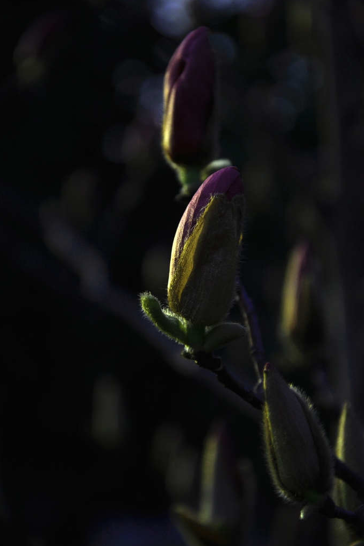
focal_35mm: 129
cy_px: 273
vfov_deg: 15.9
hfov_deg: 10.7
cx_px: 182
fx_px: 1948
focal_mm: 85
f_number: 5.6
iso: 200
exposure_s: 1/500
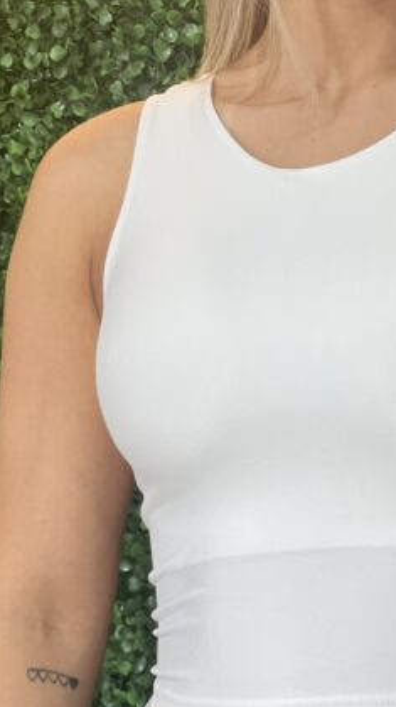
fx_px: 3499
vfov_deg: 11.5
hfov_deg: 6.5
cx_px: 426
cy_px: 232
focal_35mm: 187
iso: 160
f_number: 2.8
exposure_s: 1/120
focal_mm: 9
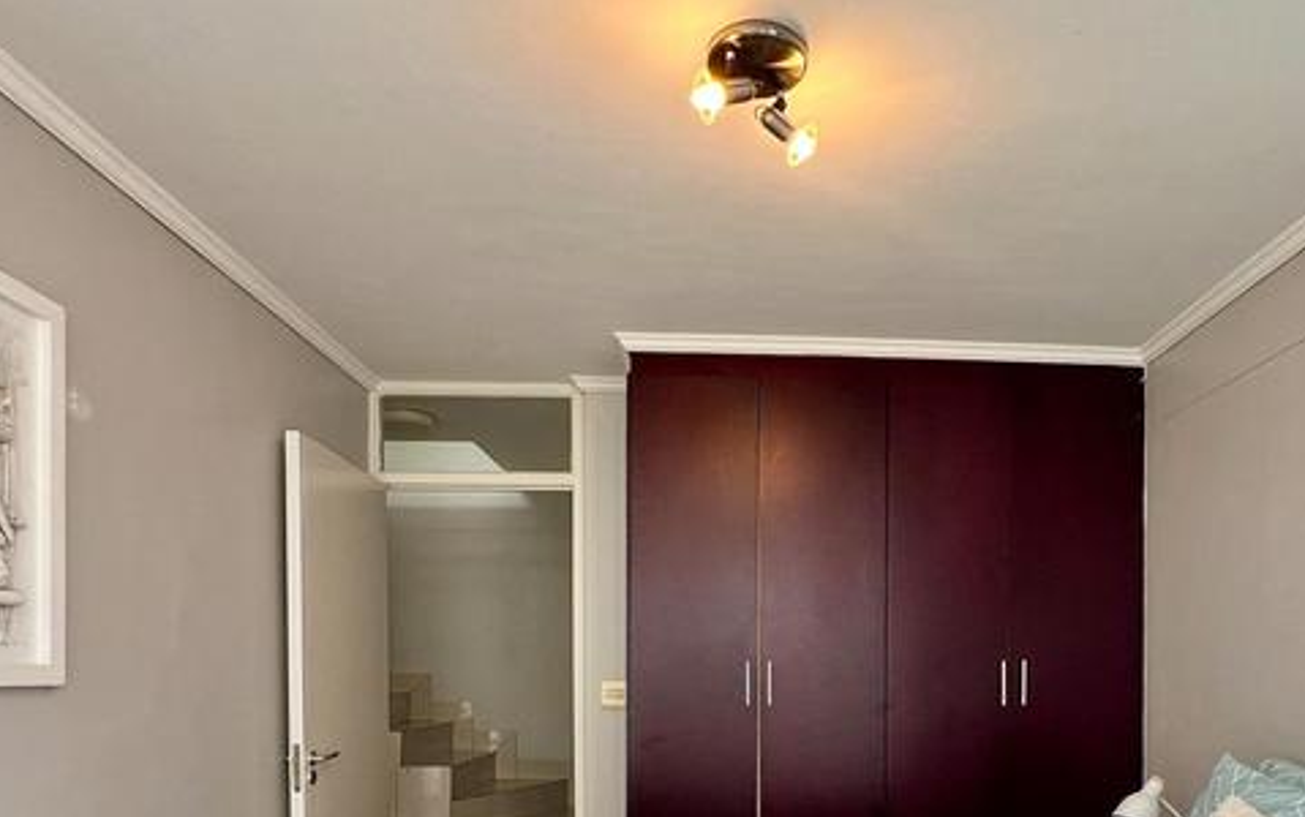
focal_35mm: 23
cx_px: 755
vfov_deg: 49.2
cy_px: 681
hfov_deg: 76.6
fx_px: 818
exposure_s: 1/99
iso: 160
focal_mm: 1.57
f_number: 1.8
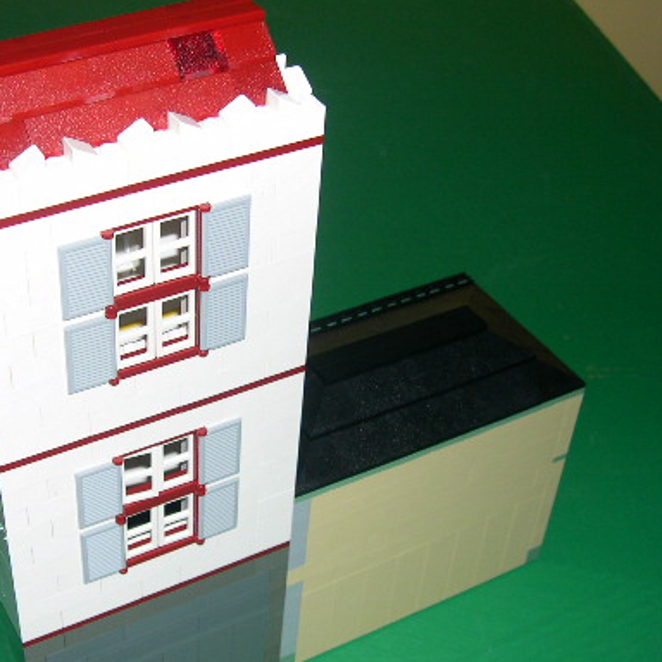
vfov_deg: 30.5
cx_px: 200
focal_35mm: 56
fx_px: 1212
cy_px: 362
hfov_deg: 30.2
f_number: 2.8
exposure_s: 1/60
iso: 100
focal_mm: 8
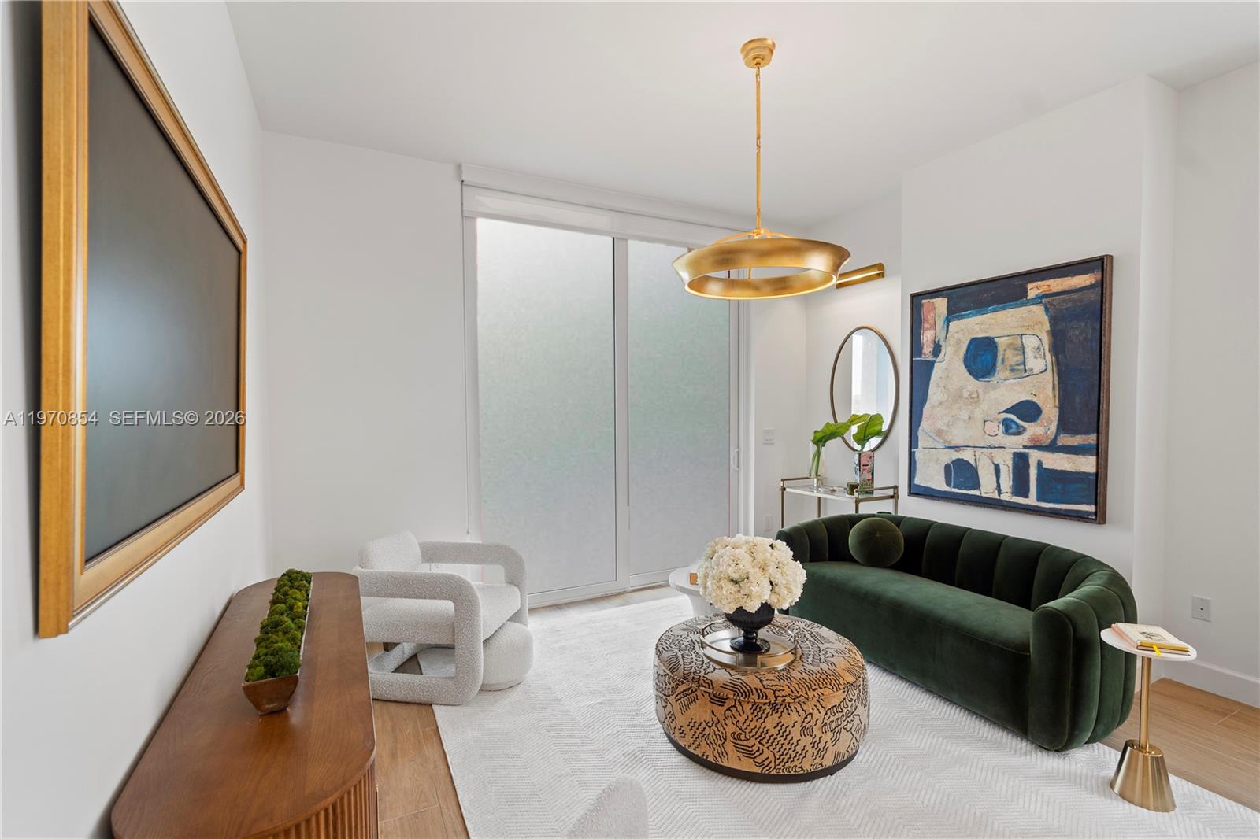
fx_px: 560
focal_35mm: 16
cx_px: 630
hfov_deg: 96.7
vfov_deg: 73.7
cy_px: 420
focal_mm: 16
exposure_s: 1/15
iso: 250
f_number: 4.5
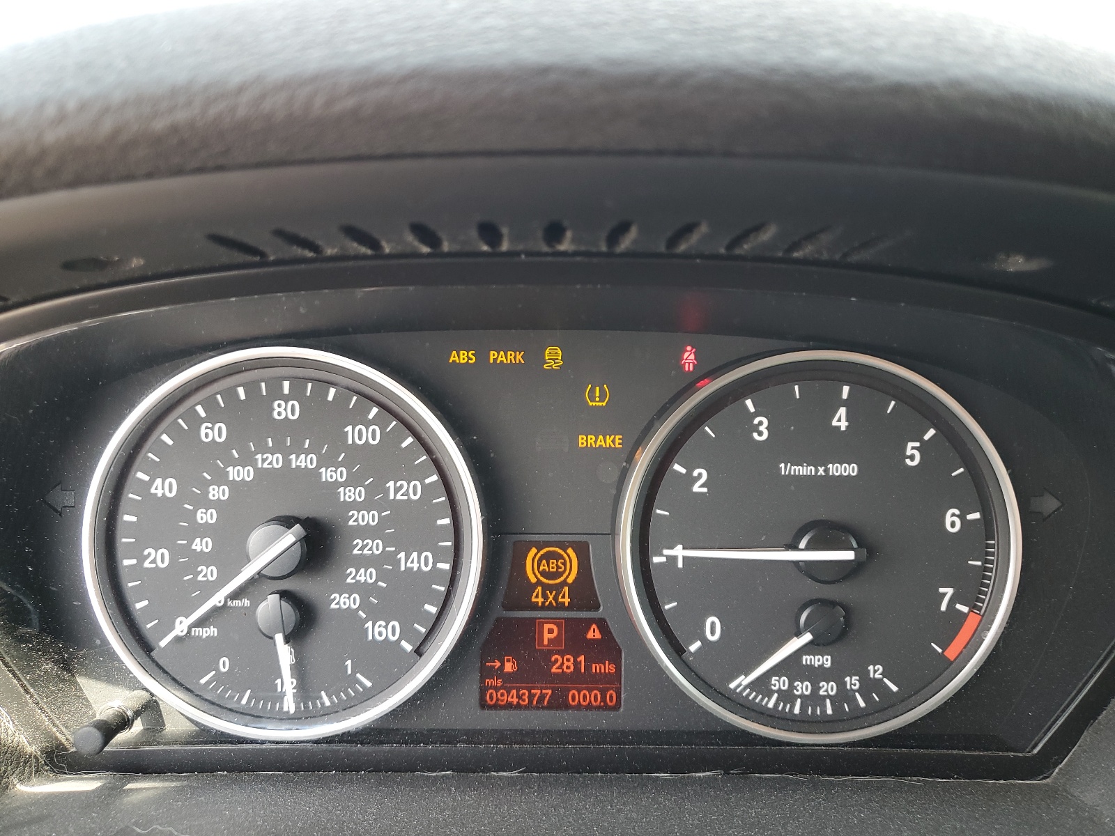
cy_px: 418
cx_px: 558
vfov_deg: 53.1
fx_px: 837
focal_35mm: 26
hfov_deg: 67.3
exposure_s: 1/120
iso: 64
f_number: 1.5
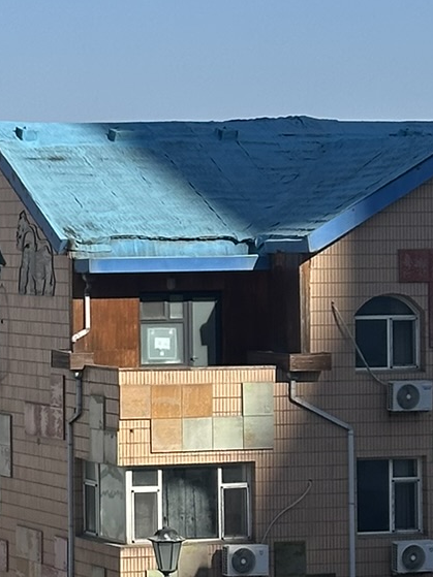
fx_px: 2936
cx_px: -272
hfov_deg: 8.2
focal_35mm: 176
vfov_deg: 11.2
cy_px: 230
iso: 64
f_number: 1.78
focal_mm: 6.86
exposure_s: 1/5263
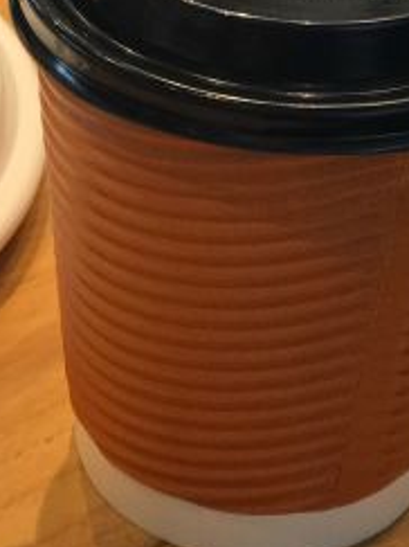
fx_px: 2586
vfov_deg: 11.9
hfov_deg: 9.0
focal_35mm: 164
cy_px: -56
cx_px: 194
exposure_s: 1/50
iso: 80
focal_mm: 6.6
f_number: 2.8
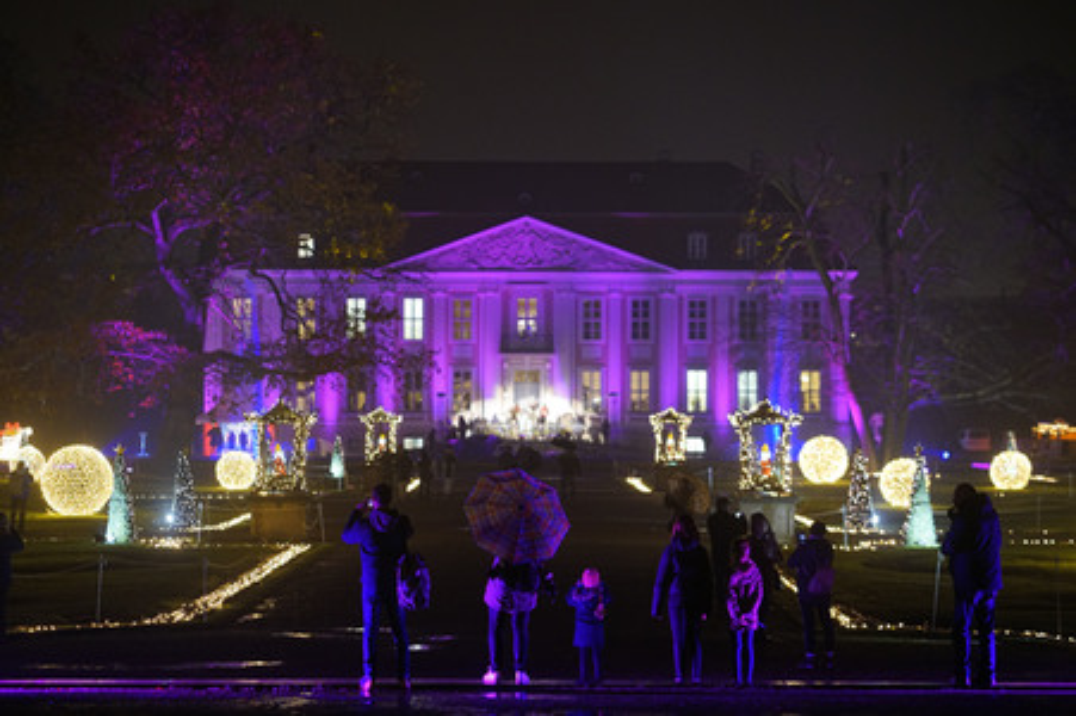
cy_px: 358
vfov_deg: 16.0
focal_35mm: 85
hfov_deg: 23.9
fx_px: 2539
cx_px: 538
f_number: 2.8
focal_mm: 85
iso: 1600
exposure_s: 1/50
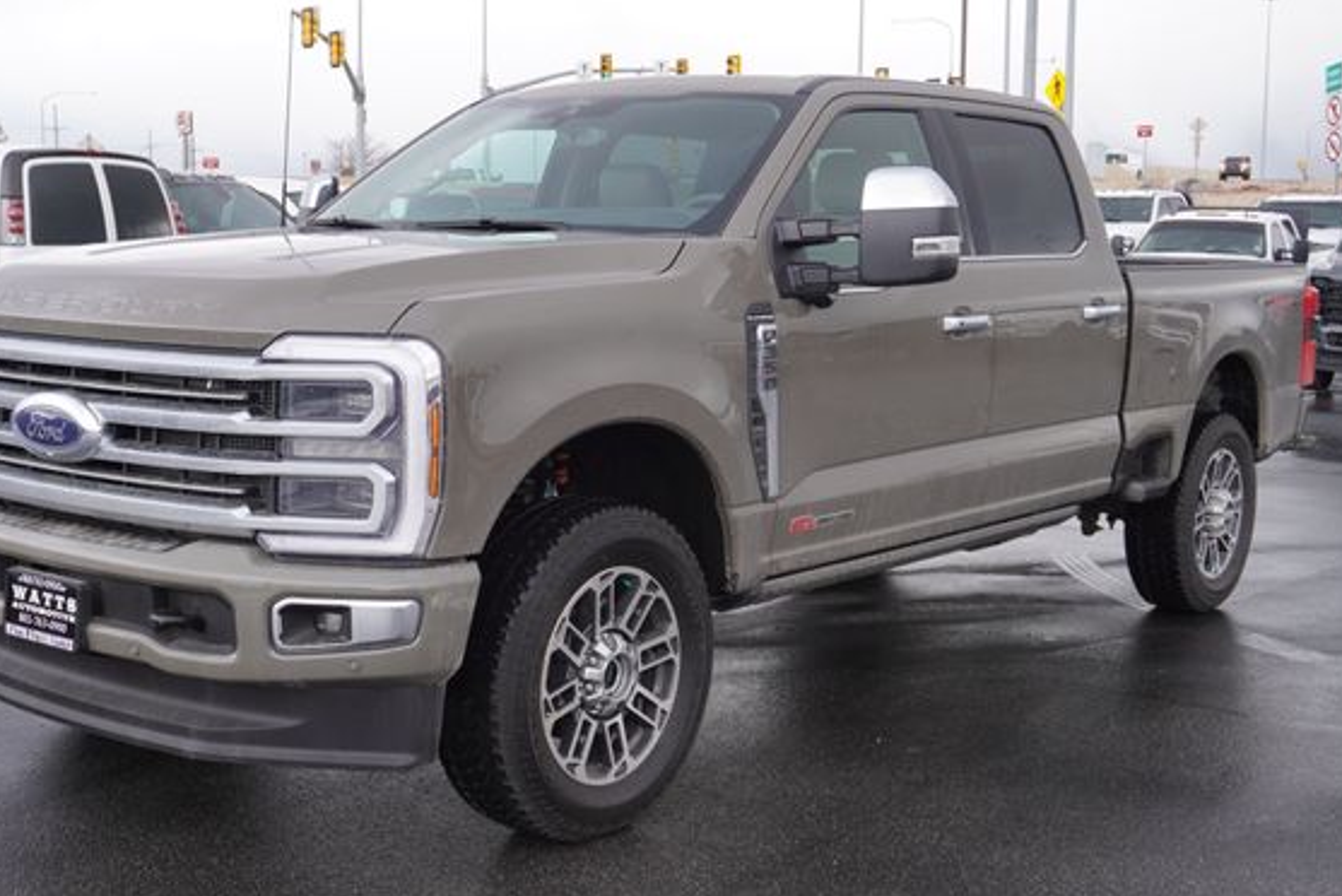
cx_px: 602
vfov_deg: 28.9
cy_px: 472
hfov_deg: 42.2
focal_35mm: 47
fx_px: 1737
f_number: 5.6
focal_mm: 27
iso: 100
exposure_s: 1/100
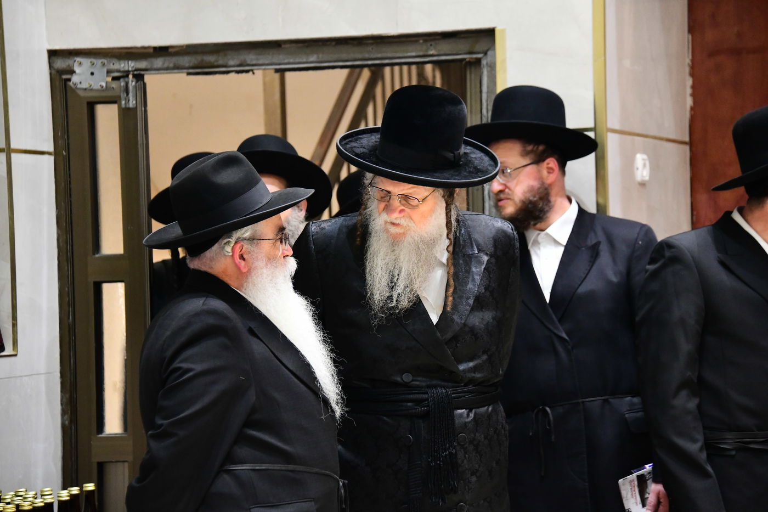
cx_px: 384
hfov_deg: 15.2
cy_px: 256
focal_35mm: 135
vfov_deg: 10.2
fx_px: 2879
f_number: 5.6
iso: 5000
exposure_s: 1/125
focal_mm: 135
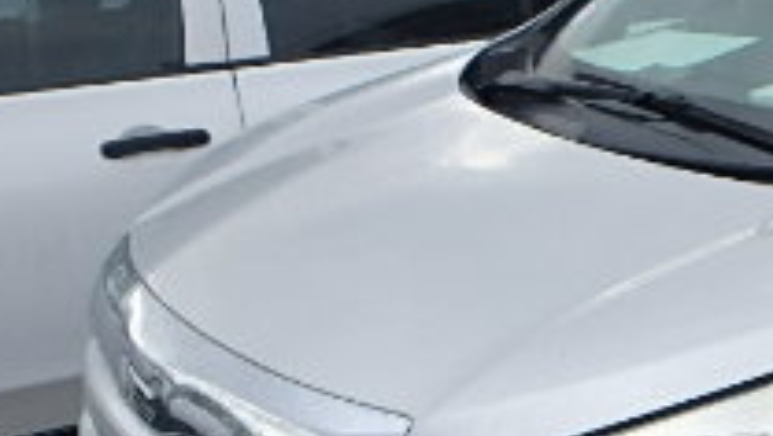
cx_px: 1069
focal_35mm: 70
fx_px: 1436
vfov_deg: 16.9
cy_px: 447
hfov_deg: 25.0
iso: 125
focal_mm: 3.7
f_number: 3.5
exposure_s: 1/400
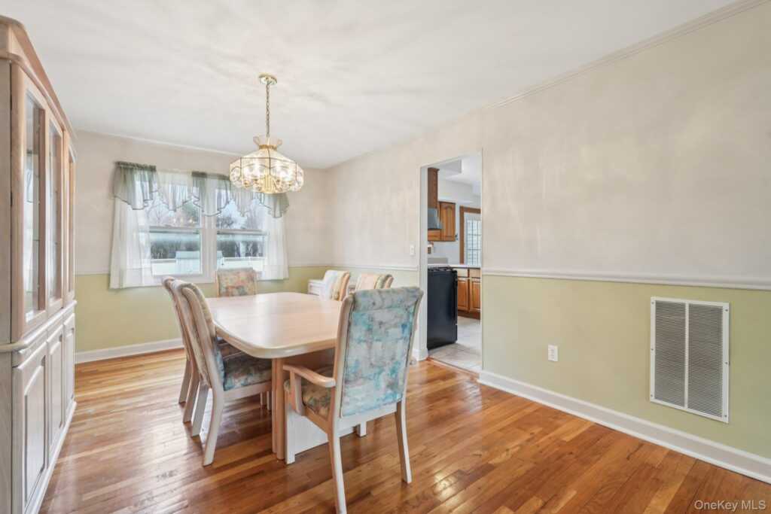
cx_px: 386
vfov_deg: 73.8
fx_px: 343
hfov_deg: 96.7
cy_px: 257
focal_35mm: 16
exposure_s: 1/15
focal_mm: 16
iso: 400
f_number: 8
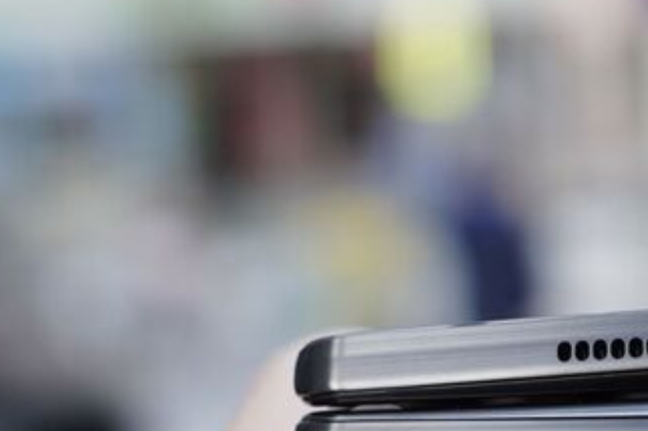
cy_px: 421
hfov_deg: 19.2
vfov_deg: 13.0
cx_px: 621
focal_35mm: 104
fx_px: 1871
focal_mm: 35
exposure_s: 1/50
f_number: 4
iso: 125
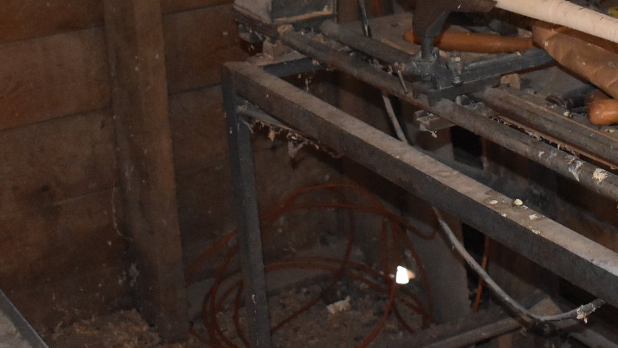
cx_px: 497
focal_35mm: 91
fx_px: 1491
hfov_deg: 23.1
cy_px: 55
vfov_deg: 13.2
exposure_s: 1/60
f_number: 4.2
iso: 4500
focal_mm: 31
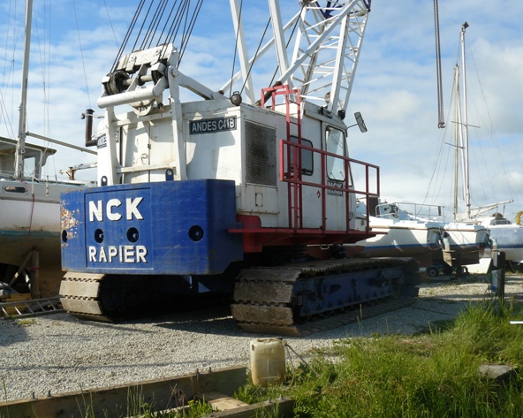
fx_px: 588
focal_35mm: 38
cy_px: 211
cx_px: 262
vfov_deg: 39.1
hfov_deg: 48.0
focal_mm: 6
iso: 100
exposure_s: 1/400
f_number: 5.6
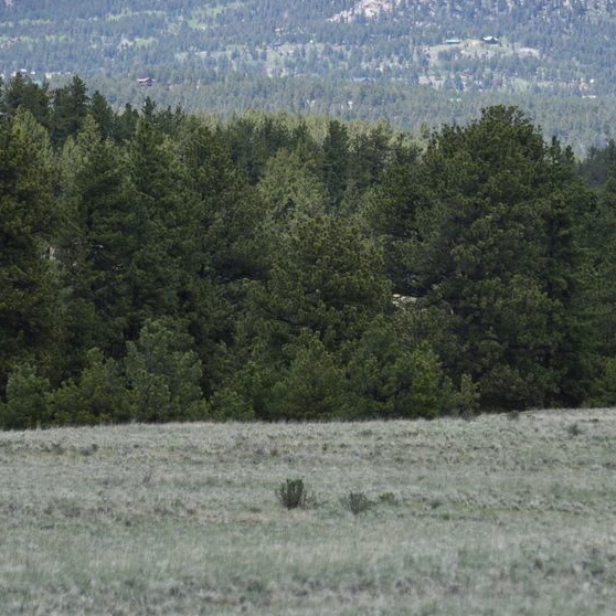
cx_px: 376
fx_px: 7067
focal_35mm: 351
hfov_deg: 5.0
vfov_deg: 5.0
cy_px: 195
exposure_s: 1/400
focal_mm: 180
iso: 140
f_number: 5.6
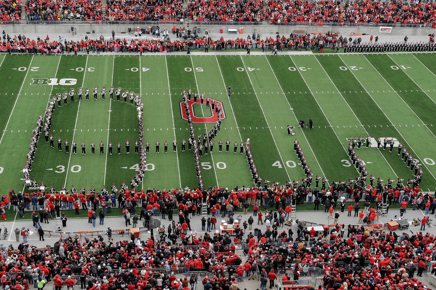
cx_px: 218
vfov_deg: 26.0
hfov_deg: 38.2
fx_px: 629
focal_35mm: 52
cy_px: 145
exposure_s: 1/400
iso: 500
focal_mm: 52
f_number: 5.6
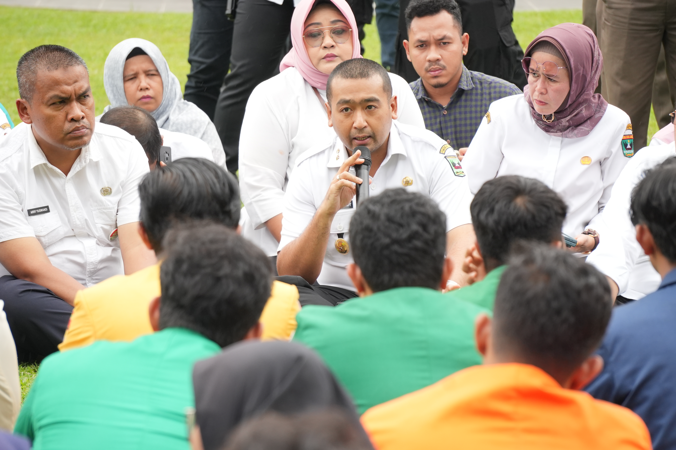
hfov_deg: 9.2
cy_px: 225
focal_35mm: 223
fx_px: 4187
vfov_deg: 6.2
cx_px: 338
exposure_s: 1/250
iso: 640
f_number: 6.3
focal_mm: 149
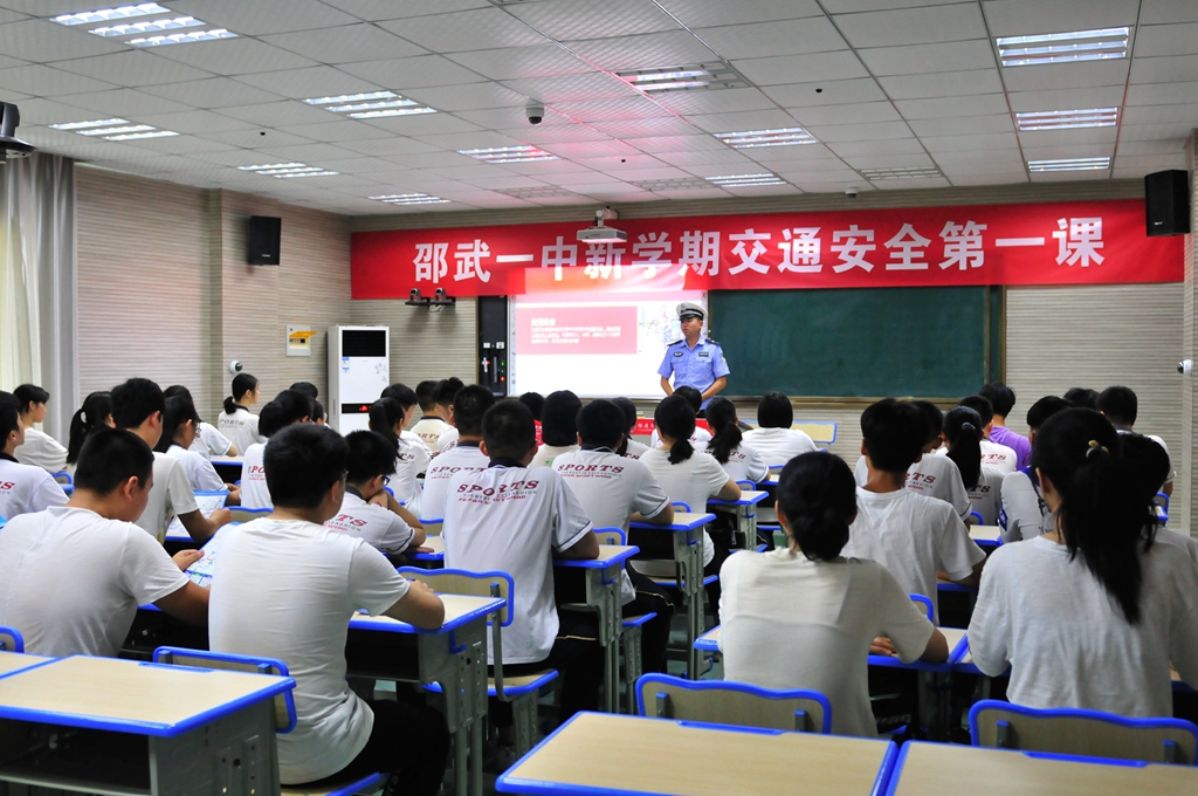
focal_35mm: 36
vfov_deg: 36.8
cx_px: 599
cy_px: 398
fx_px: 1196
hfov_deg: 53.2
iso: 1000
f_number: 2.8
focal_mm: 24
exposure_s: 1/60
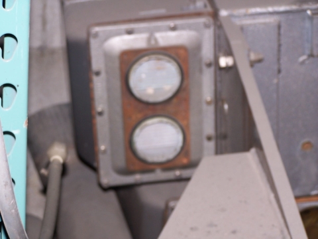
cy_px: 120
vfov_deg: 12.7
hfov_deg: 16.8
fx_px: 1075
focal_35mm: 117
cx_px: 159
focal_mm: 19.4
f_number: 3.2
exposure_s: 1/90
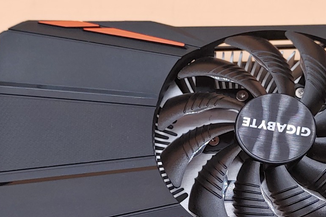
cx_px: 186
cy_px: 178
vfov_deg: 19.2
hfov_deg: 28.8
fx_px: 634
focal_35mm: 70
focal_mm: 4.36
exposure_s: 1/72
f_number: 1.8
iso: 50
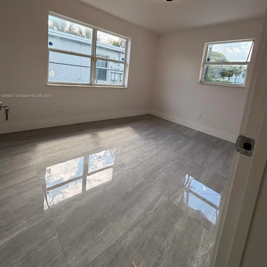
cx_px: 133
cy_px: 96
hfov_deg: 84.0
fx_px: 148
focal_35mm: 17
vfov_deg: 82.0
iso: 40
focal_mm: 2.22
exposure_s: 1/233
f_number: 2.2
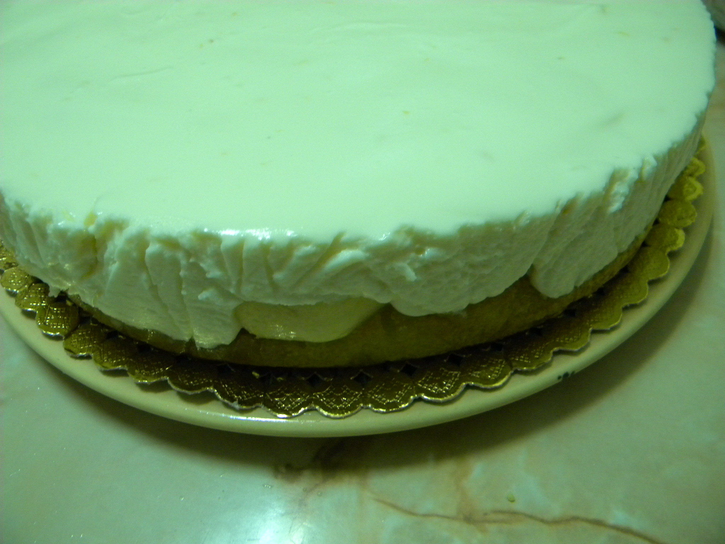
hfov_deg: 63.4
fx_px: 586
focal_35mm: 28
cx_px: 362
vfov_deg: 49.7
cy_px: 272
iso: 400
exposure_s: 1/33.1
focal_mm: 5
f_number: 3.5
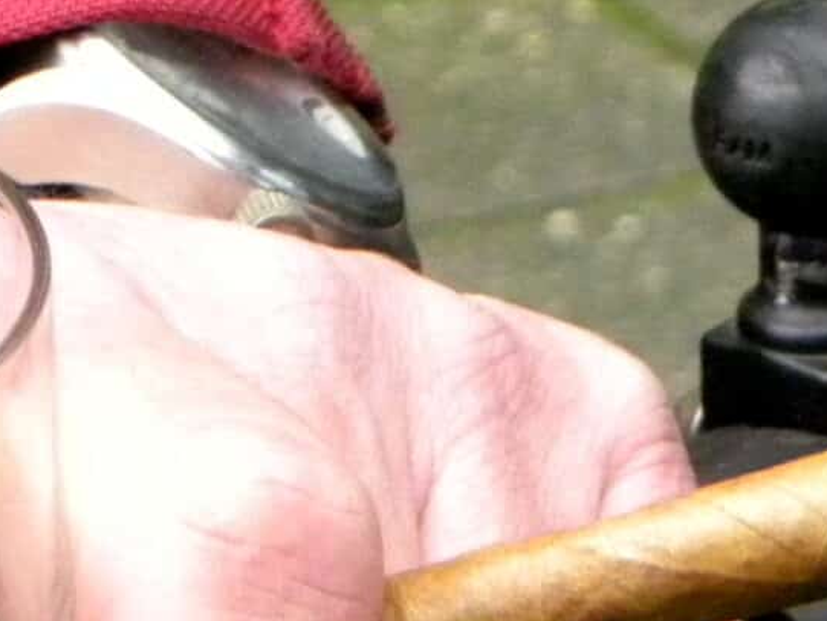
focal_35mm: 250
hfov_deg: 7.9
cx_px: 480
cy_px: 1124
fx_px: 5974
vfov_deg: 5.8
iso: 800
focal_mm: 11.8
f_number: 3.5
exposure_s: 1/82
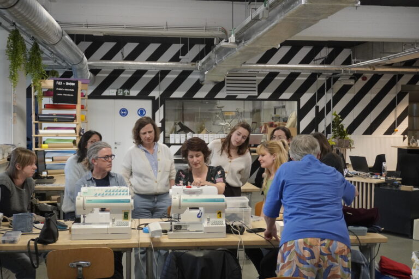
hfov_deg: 40.0
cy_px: 140
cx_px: 210
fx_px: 576
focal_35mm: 50
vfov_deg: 27.3
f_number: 5
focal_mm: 33
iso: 2500
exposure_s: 1/160
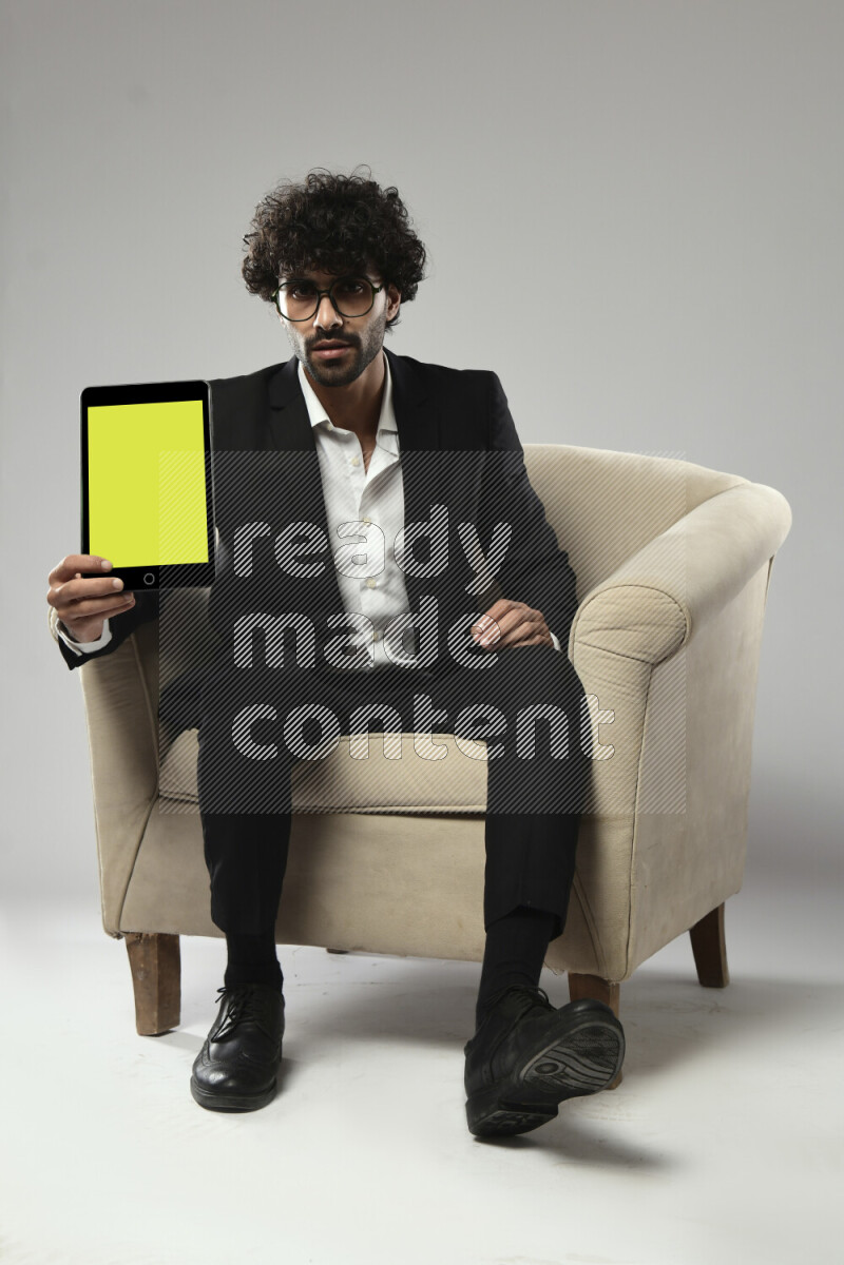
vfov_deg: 44.5
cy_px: 632
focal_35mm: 44
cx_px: 422
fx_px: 1547
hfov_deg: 30.5
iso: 400
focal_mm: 44
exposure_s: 1/125
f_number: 5.6
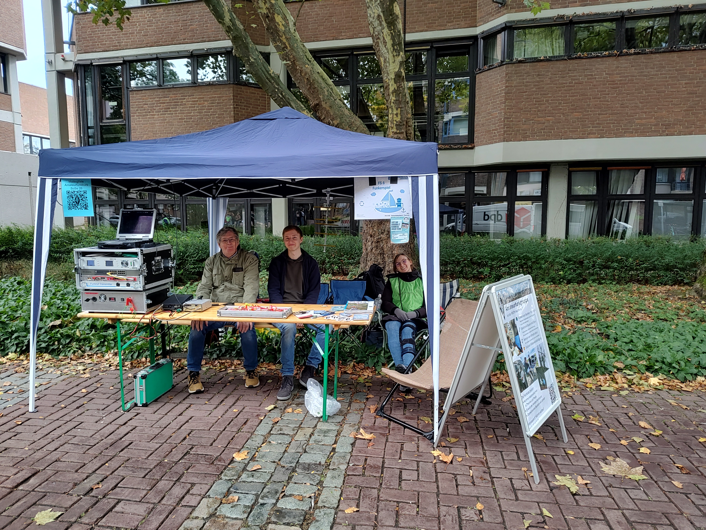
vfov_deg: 58.9
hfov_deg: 73.9
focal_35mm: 23
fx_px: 469
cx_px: 353
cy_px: 265
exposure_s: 1/100
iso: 139
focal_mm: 5.56
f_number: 1.8
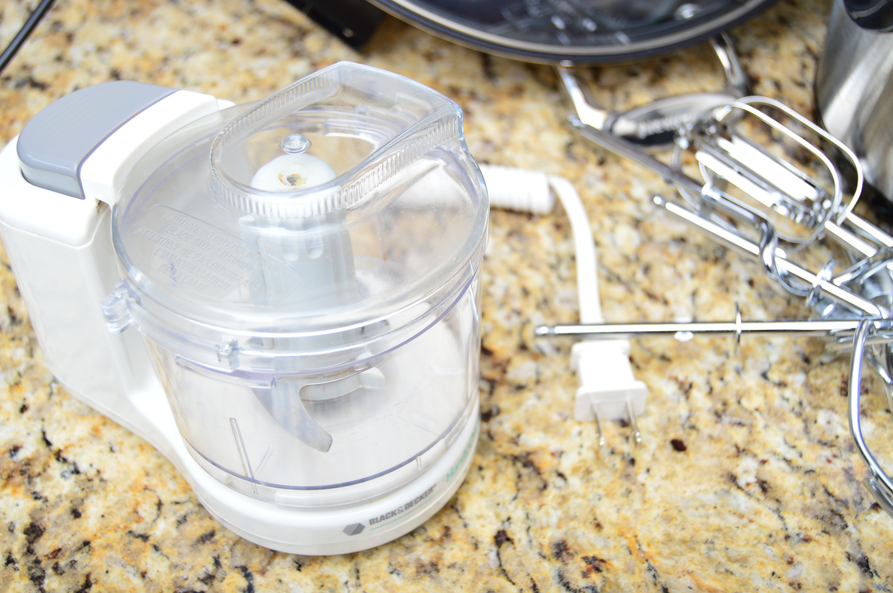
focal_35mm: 46
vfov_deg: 28.9
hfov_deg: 42.4
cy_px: 296
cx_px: 446
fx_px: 1152
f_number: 4.2
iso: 200
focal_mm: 31
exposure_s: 1/200
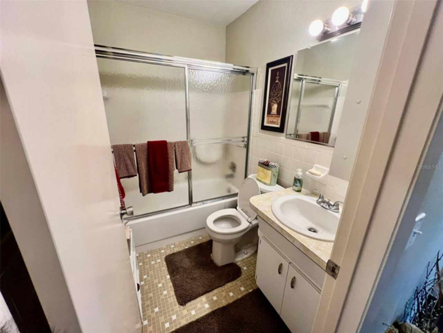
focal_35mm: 13
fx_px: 166
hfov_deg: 106.2
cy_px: 166
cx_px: 222
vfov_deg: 89.9
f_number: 1.8
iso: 125
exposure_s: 1/60
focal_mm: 1.57
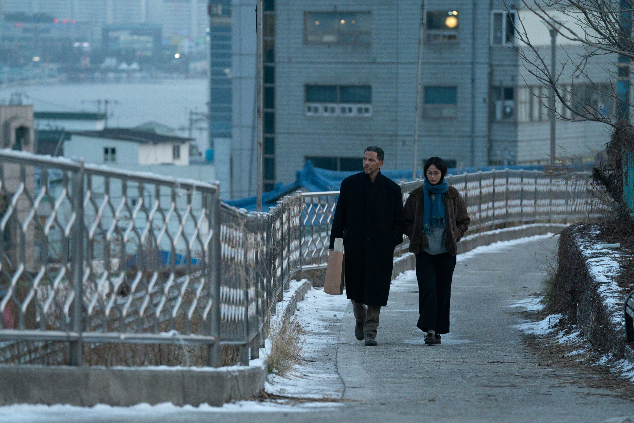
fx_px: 3434
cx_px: 317
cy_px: 212
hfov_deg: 10.5
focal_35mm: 195
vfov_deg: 7.0
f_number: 4.5
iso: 2500
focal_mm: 195
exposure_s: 1/400
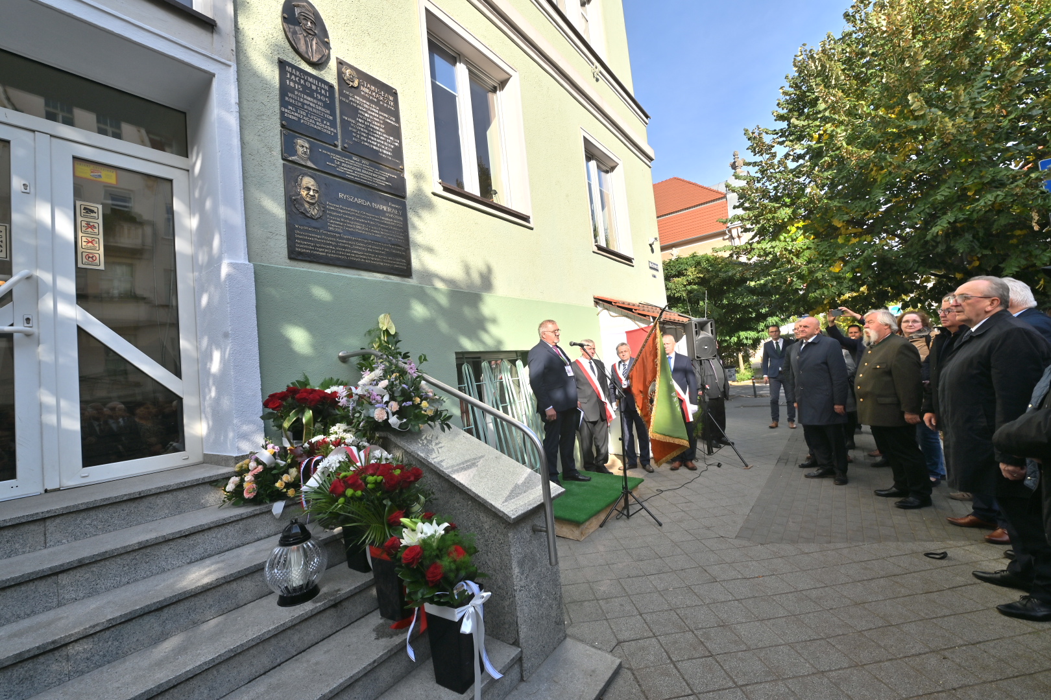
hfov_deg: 104.3
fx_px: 409
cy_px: 350
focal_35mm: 14
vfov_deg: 81.2
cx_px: 526
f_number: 9
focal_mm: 14
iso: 125
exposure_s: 1/200
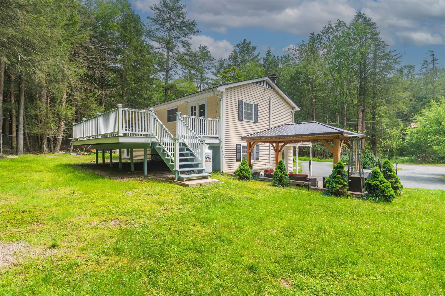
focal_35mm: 16
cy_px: 148
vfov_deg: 73.7
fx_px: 198
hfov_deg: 96.7
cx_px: 222
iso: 100
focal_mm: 11
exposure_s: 1/160
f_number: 6.3
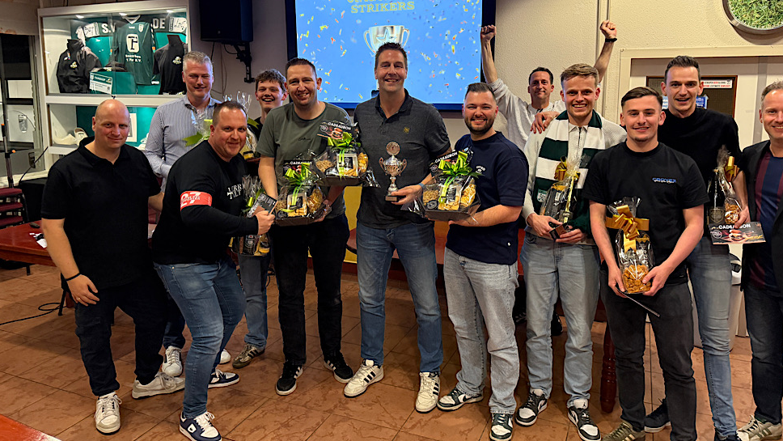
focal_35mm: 27
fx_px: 561
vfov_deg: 42.5
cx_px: 394
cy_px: 155
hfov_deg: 69.8
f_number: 1.78
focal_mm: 6.76
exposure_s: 1/50
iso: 500
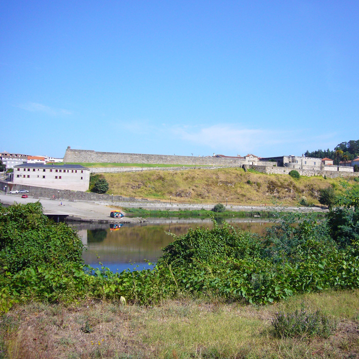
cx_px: 234
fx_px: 399
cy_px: 175
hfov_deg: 47.8
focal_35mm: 34
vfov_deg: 48.4
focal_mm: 4.6
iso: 80
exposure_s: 1/400
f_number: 5.6
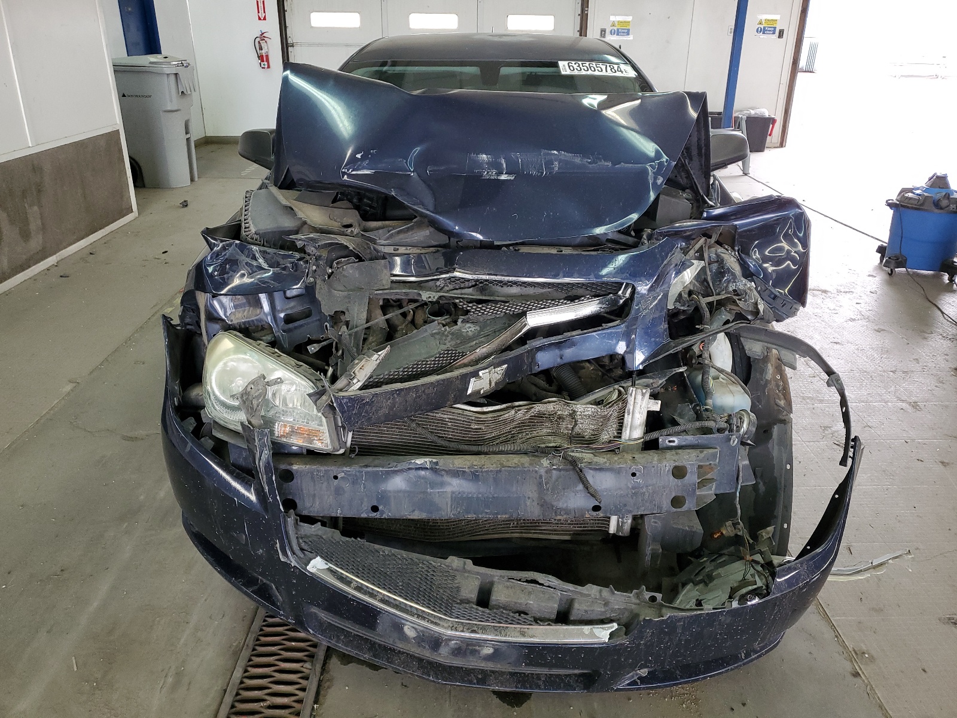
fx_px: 719
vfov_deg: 53.1
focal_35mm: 26
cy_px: 359
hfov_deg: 67.3
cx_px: 478
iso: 91
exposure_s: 1/120
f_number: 1.5
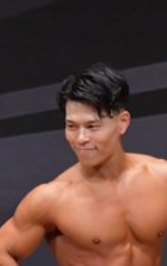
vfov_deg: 1.9
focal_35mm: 1103
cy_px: 308
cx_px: -102
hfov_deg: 1.2
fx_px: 8010
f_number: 5.6
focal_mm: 190
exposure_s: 1/400
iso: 6400
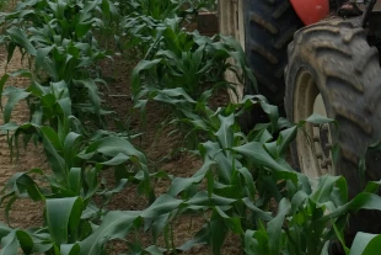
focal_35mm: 87
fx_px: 921
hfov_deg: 21.1
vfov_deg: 15.6
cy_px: 36
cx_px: 503
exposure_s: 1/250
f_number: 8
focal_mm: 18
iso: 320
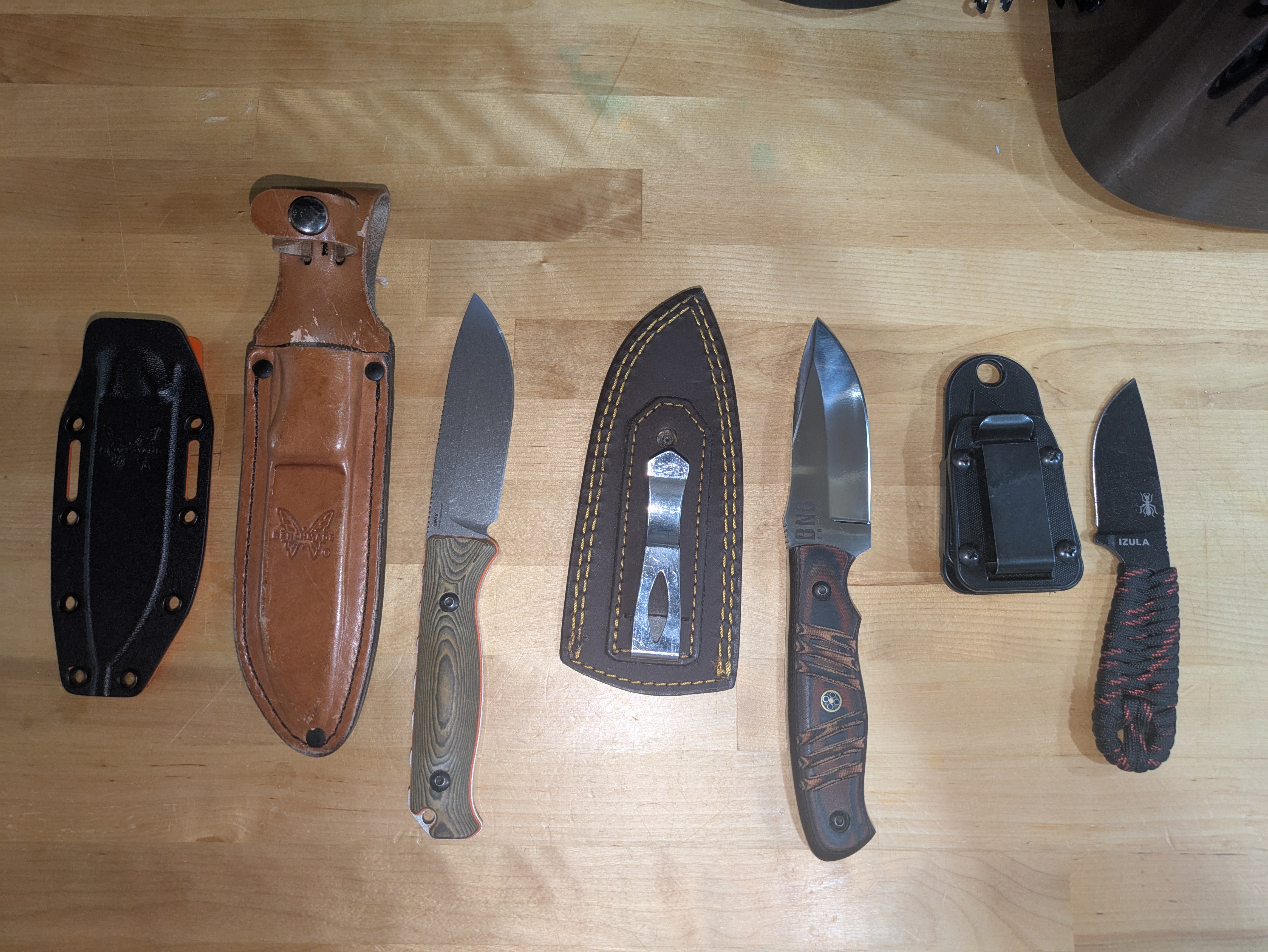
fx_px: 916
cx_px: 634
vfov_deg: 54.9
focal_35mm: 25
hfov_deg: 69.4
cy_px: 476
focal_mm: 5.43
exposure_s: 1/120
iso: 430
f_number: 1.89
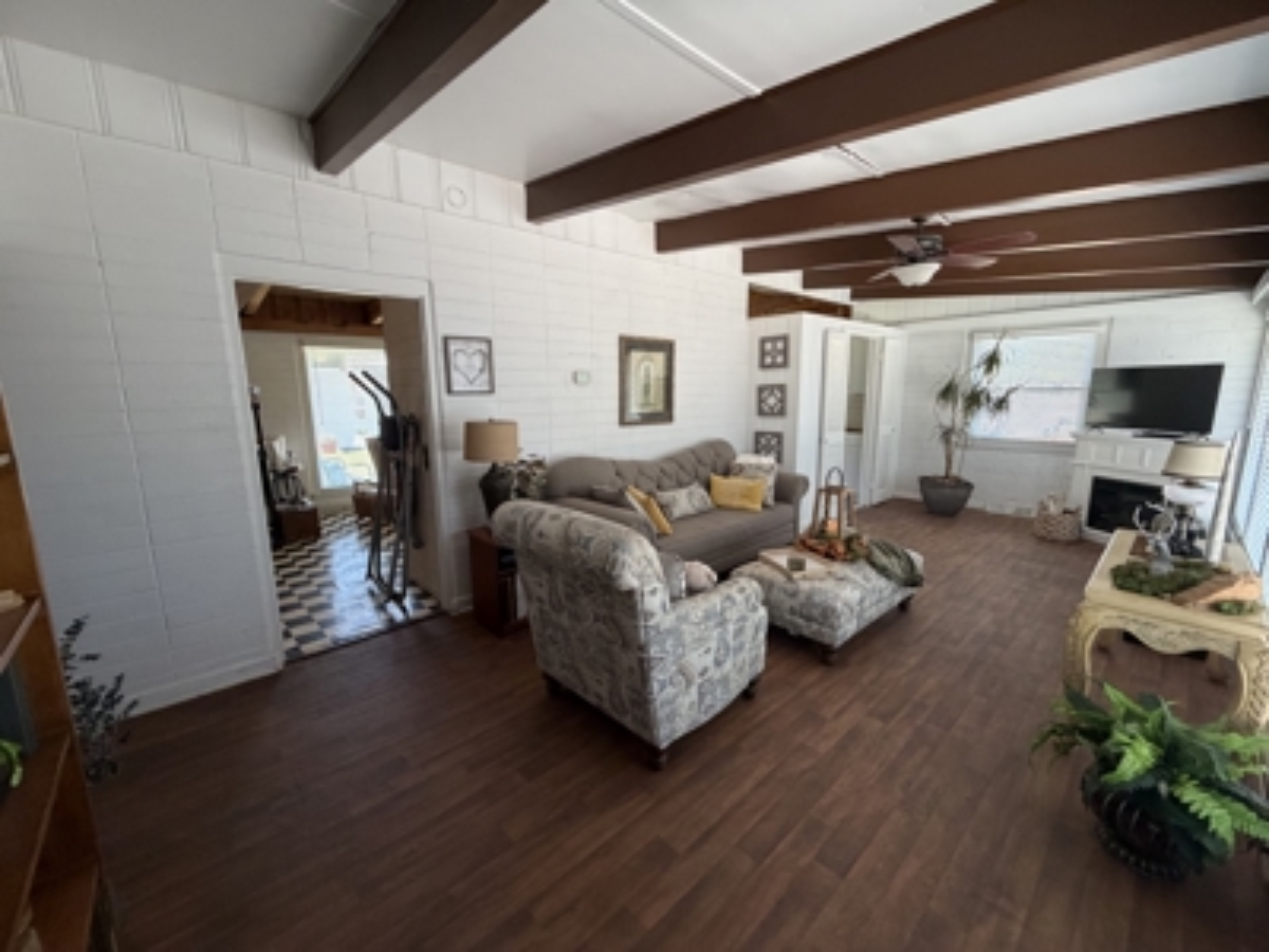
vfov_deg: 85.7
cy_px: 476
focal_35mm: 14
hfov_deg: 102.1
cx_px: 634
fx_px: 513
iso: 320
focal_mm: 2.22
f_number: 2.2
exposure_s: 1/106
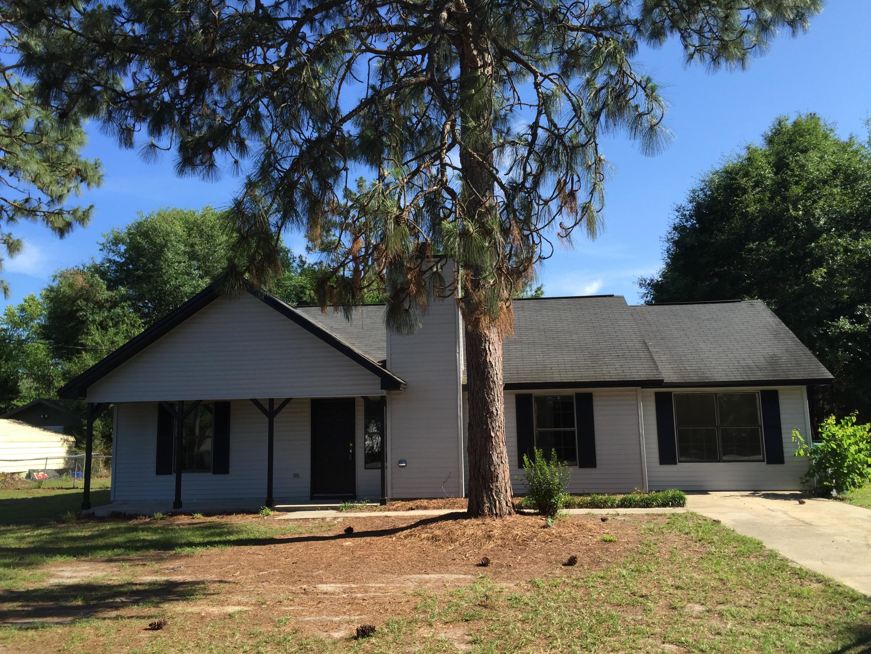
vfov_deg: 48.2
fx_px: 730
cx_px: 436
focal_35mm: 29
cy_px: 327
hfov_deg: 61.7
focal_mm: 4.15
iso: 32
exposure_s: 1/920
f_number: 2.2
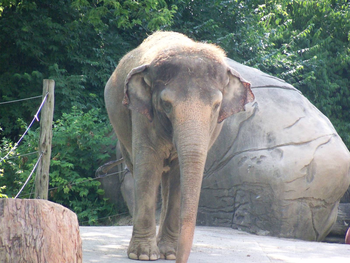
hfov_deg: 6.9
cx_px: 175
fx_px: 2892
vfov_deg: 5.2
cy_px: 132
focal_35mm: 286
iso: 500
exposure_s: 1/500
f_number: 4.5
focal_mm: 50.6
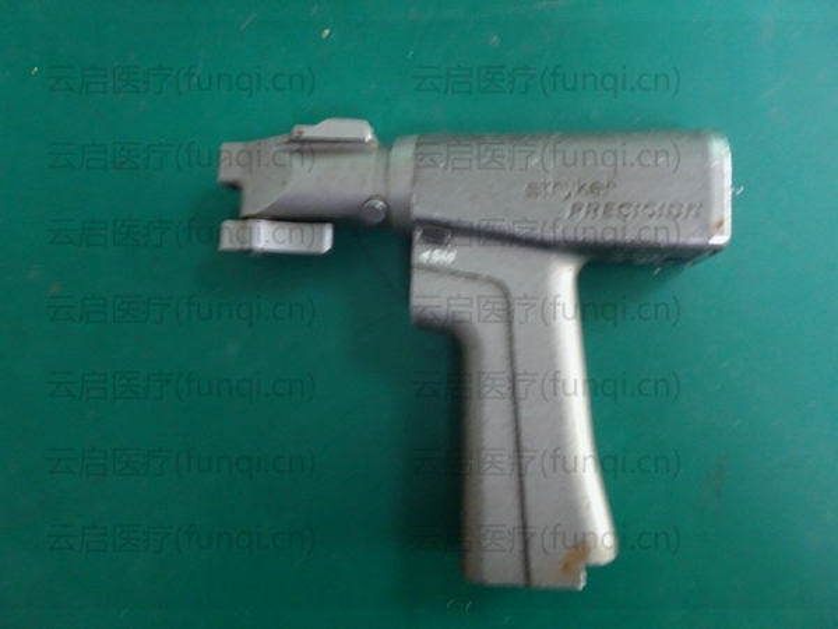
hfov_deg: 71.6
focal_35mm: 24
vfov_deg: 56.8
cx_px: 419
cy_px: 314
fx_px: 581
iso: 800
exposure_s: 1/15
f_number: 3.5
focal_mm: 4.1
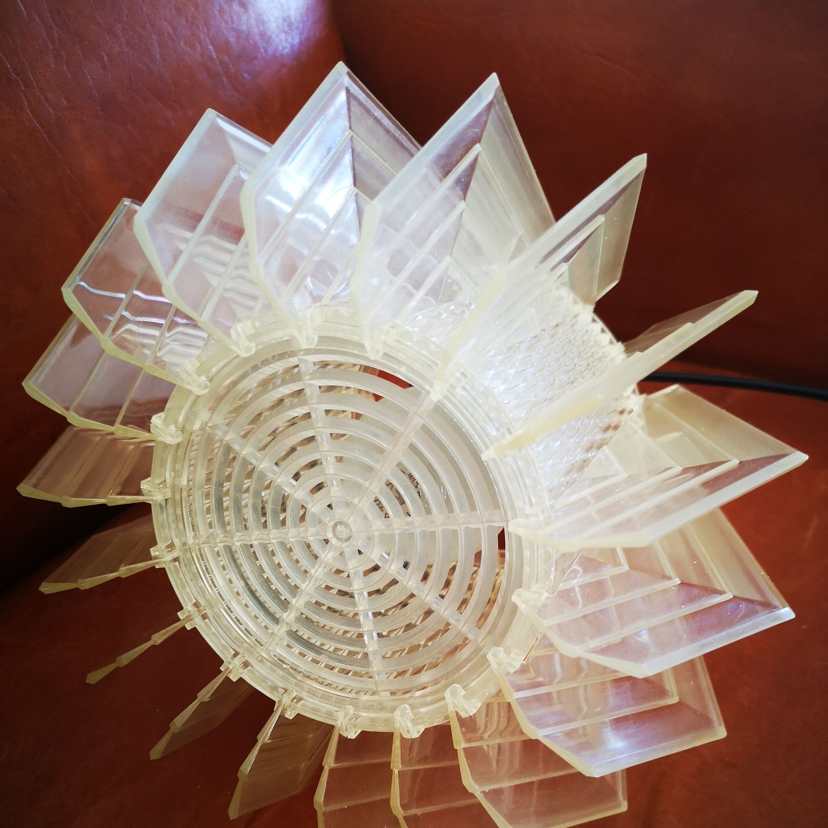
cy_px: 549
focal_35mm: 32
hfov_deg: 51.1
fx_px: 866
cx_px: 413
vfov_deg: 50.2
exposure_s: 1/25
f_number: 1.8
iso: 400
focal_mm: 5.58
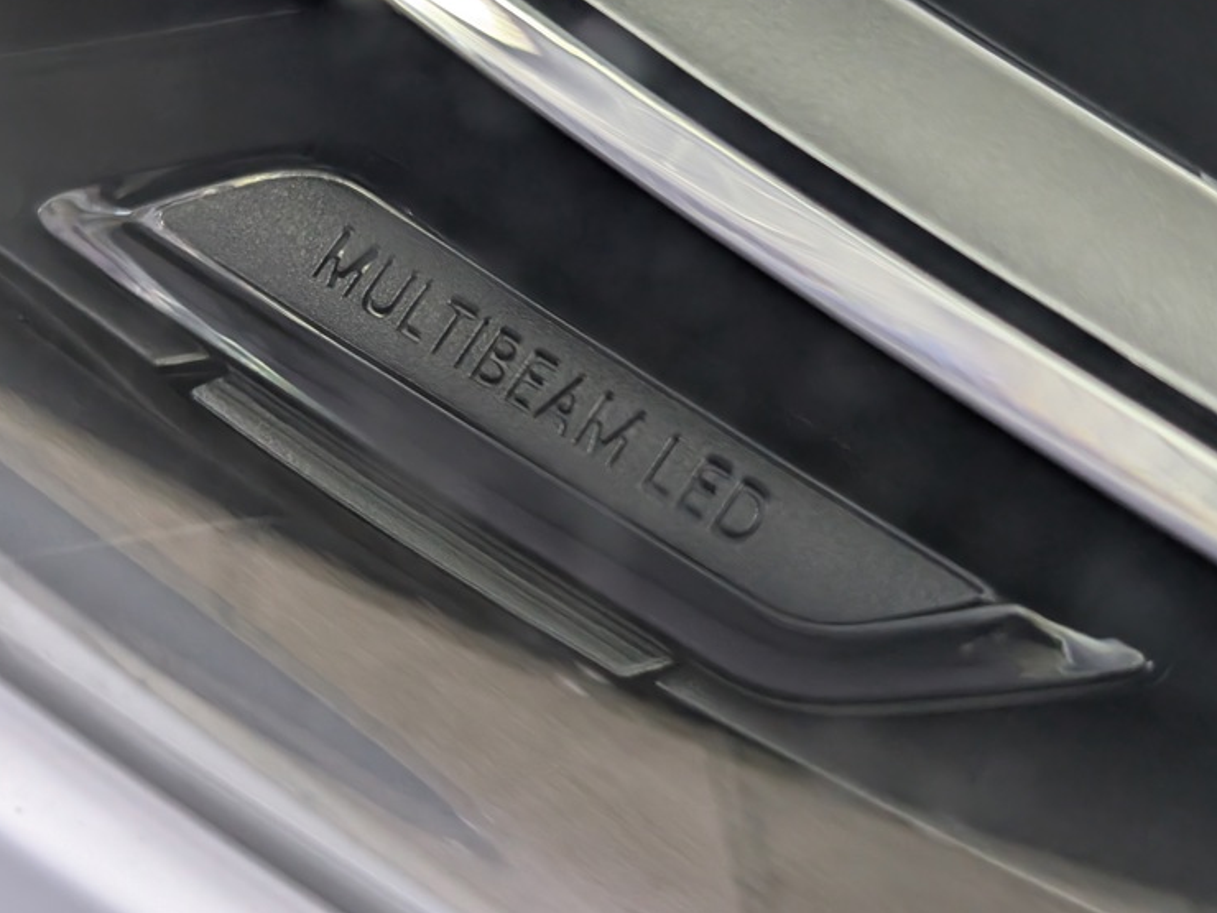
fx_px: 1863
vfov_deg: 27.5
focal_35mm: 53
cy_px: 443
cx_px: 587
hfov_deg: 36.2
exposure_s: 1/136
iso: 443
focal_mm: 6.9
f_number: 1.68
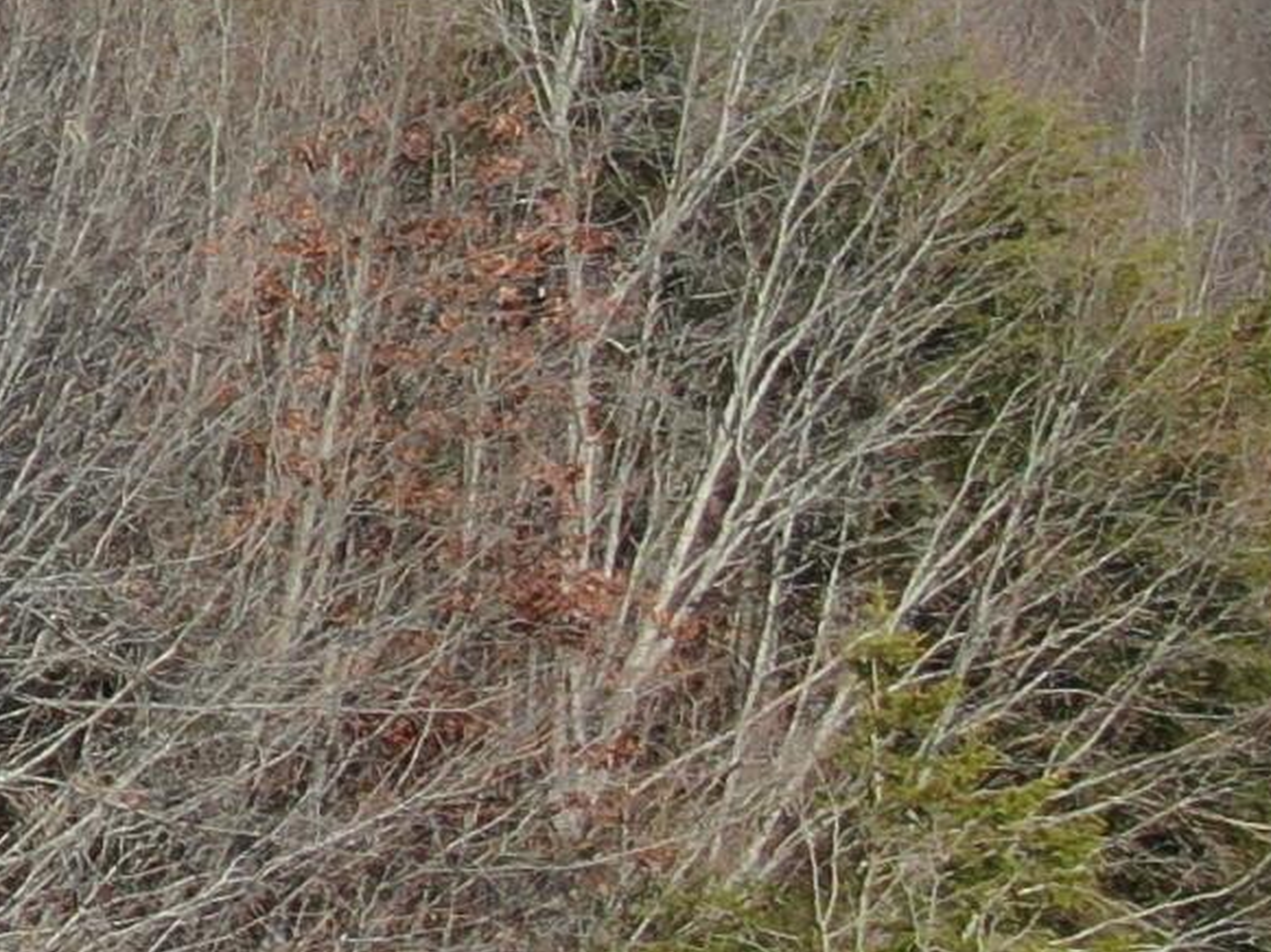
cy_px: 55
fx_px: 4550
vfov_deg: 11.8
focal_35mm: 124
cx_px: -1715
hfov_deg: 12.6
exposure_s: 1/1000
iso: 100
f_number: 2.8
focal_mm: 4.39
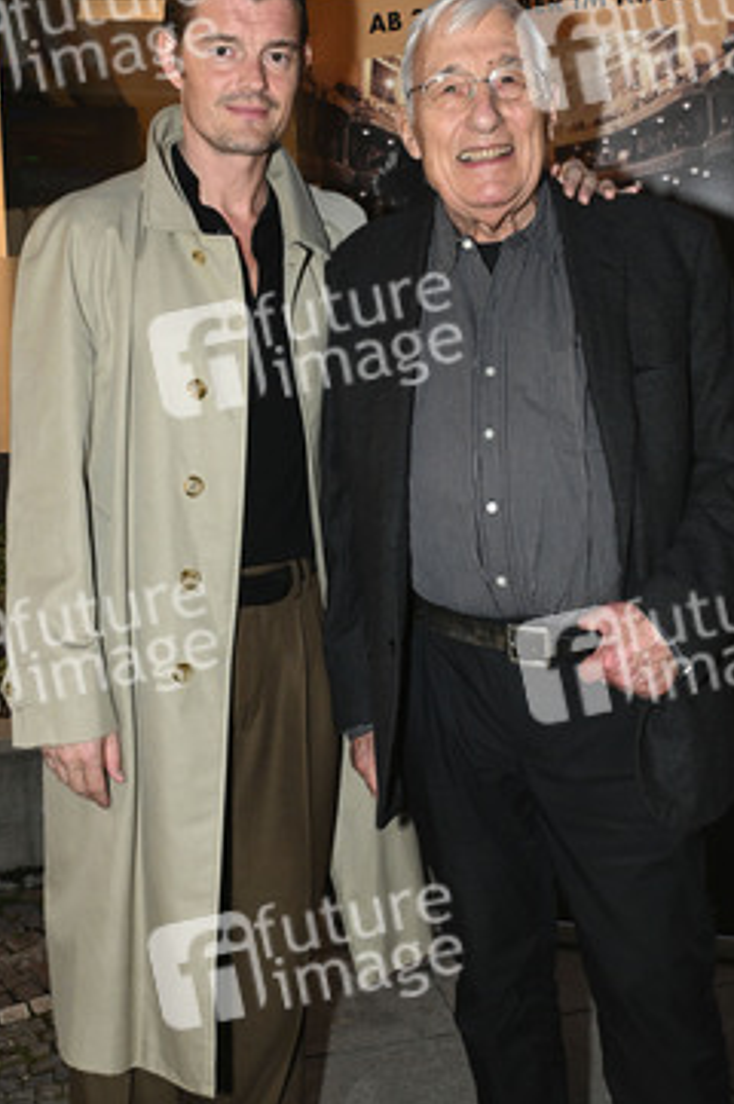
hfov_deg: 42.2
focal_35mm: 31
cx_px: 395
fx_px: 950
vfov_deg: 60.2
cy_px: 498
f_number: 5.6
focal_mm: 28
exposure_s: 1/160
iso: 4000
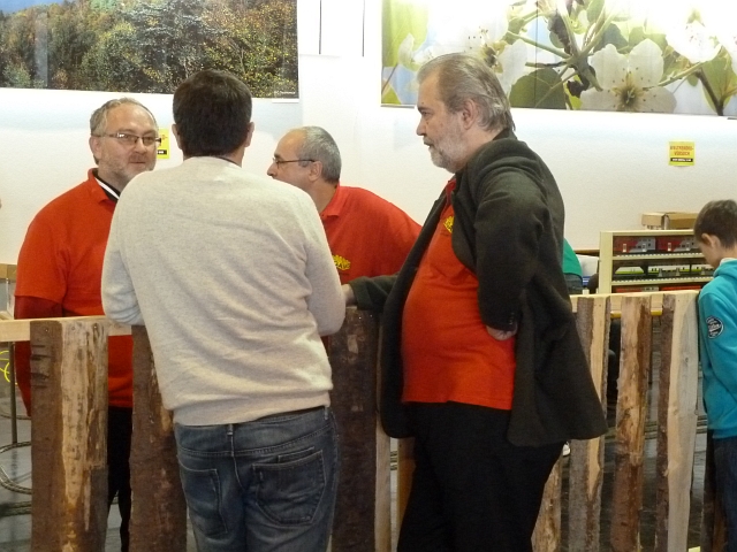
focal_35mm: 55
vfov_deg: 26.6
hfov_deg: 34.9
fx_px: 1171
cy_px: 276
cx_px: 368
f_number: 5
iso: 800
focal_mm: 9.1
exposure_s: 1/30
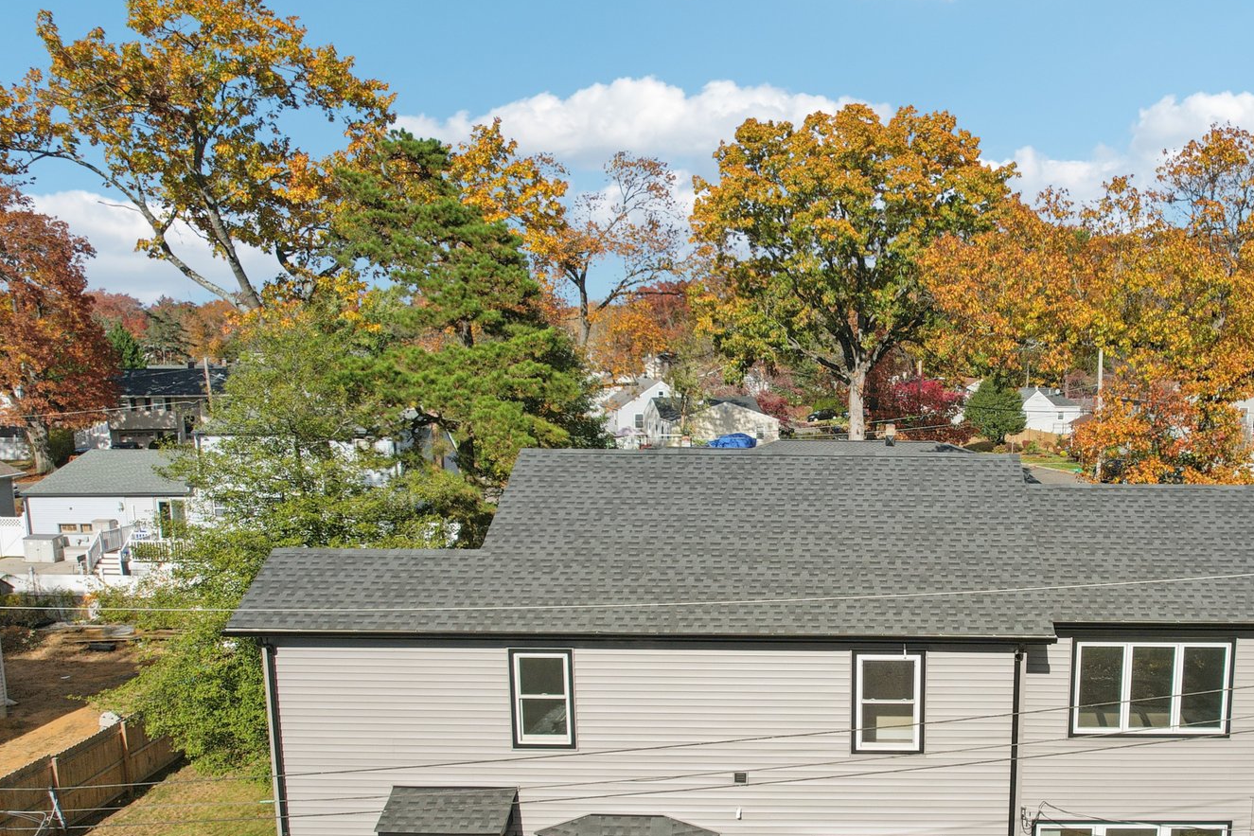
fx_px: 1184
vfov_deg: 38.4
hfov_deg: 54.2
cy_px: 564
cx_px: 878
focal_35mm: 34
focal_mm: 8.4
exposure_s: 1/2500
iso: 100
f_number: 2.8
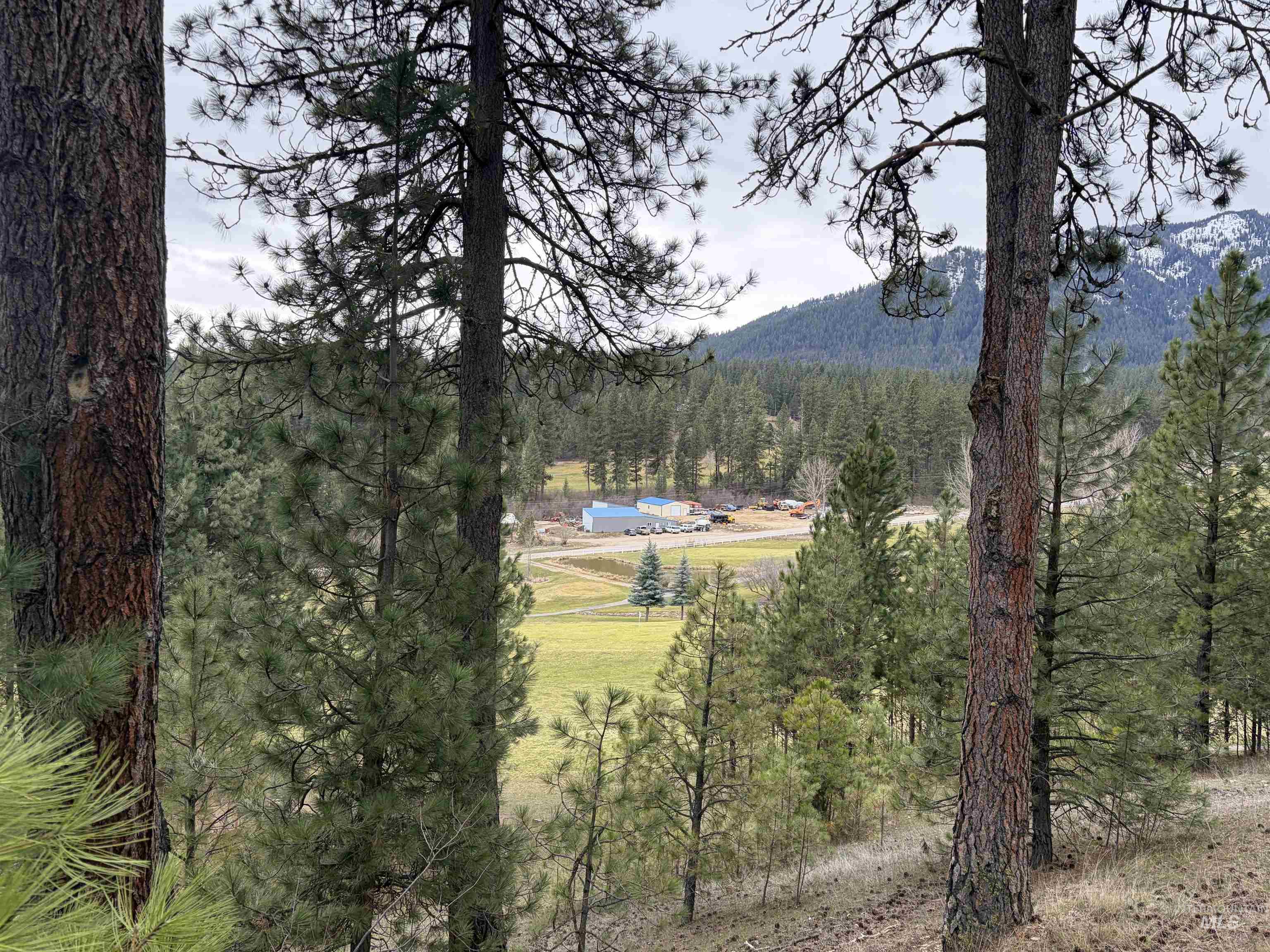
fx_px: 954
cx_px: 635
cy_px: 476
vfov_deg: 53.1
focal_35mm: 26
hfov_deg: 67.3
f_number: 1.6
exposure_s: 1/402
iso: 50
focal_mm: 5.96
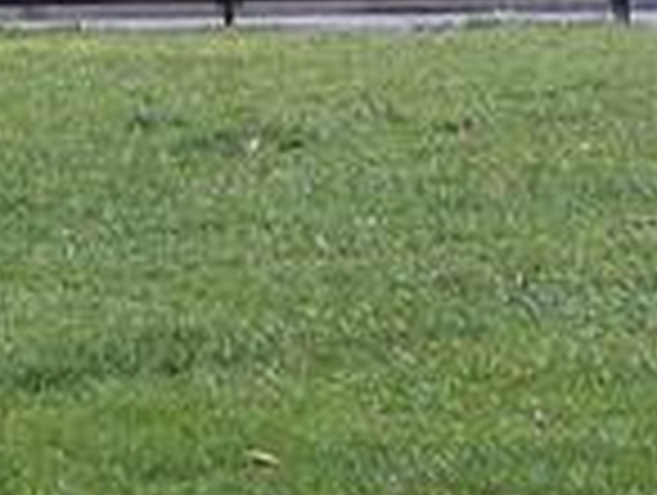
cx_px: -261
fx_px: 9981
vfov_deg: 2.8
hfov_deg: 3.8
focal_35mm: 525
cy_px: -670
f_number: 2.8
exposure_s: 1/125
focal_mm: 12.4
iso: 64
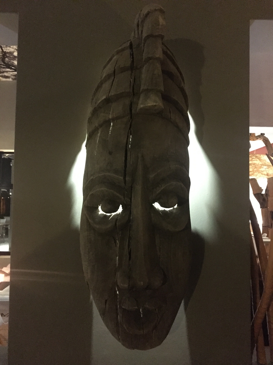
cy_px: 182
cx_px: 136
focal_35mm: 29
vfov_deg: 61.7
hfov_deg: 48.2
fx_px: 305
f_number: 2.2
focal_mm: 4.15
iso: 2000
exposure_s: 1/17
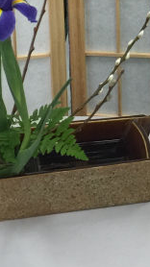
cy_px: -56
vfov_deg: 17.4
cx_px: 163
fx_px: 829
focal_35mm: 117
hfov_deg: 10.2
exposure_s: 1/30
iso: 50
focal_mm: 4.15
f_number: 2.2
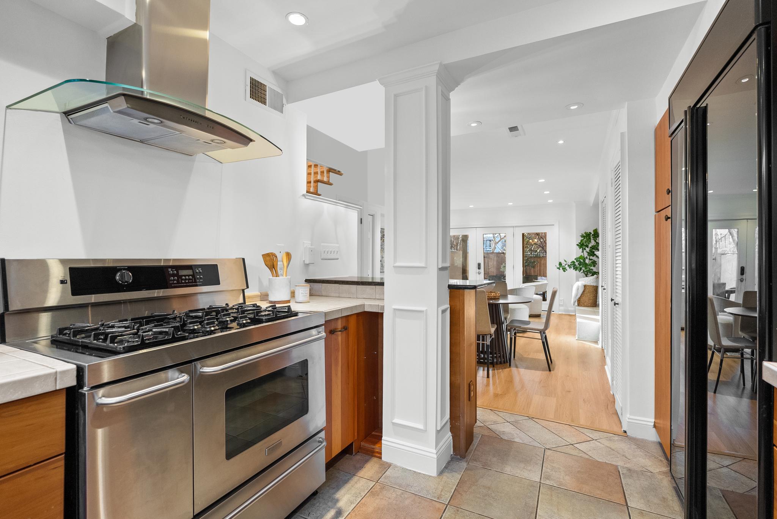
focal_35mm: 16
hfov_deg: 96.7
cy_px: 260
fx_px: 345
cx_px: 388
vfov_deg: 73.8
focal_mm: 16
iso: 800
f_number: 4
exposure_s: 1/25
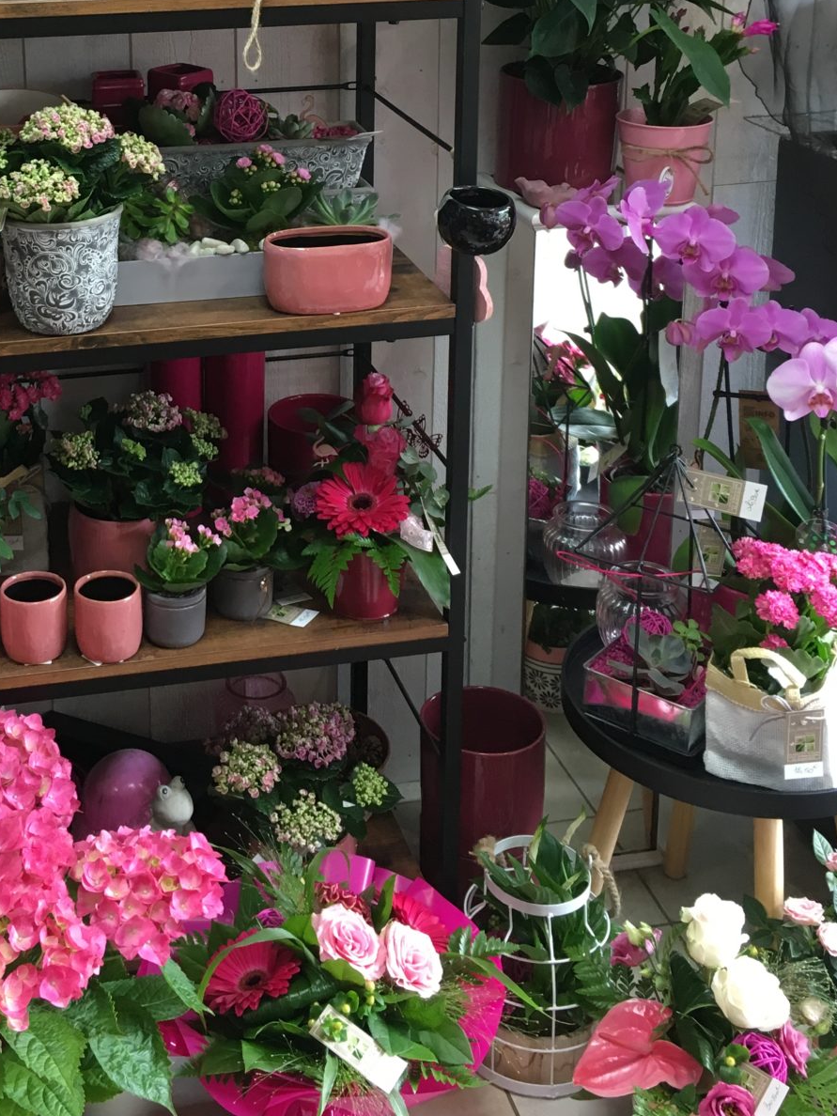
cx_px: 197
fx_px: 1612
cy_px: 169
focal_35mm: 50
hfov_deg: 28.6
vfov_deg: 36.4
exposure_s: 1/33
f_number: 2.2
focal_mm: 4.15
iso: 50
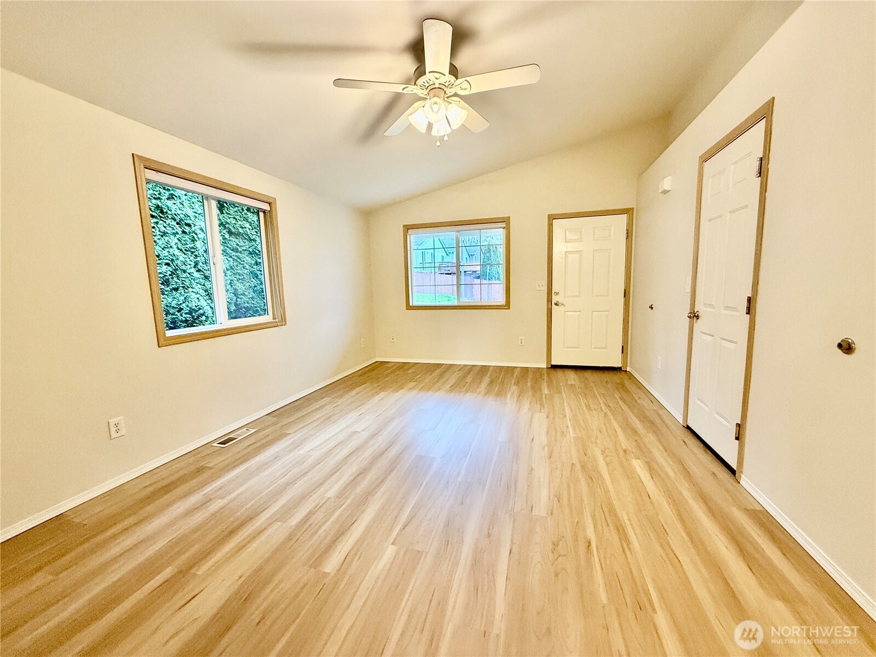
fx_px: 354
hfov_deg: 102.1
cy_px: 328
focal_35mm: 14
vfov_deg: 85.7
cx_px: 438
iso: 500
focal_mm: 2.22
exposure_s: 1/60
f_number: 2.2
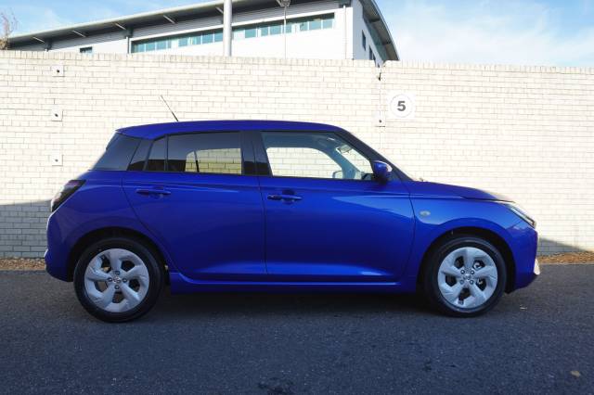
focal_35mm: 27
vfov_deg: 47.9
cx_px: 297
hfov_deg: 67.4
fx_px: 445
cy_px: 198
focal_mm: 18
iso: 100
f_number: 5
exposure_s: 1/100
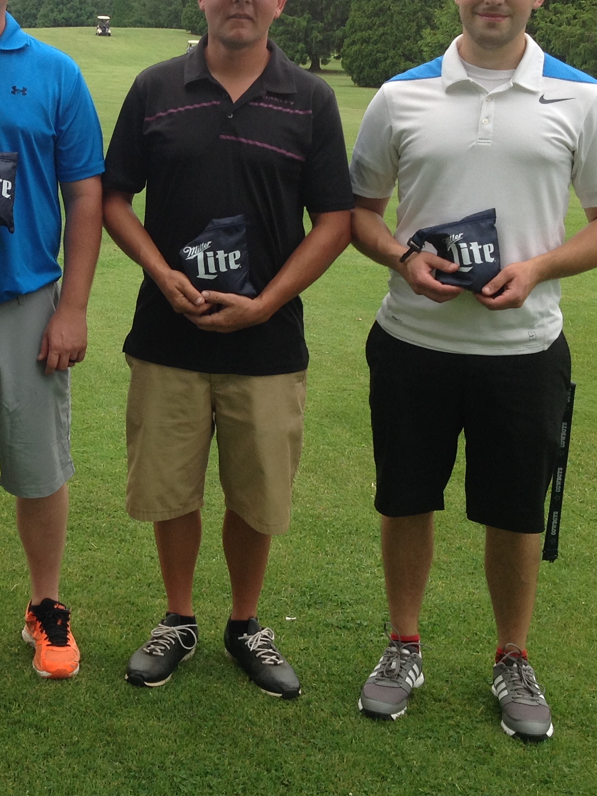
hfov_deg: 23.5
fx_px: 1403
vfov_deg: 31.6
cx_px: 80
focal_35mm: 61
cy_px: 316
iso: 50
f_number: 2.4
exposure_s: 1/398
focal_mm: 4.28
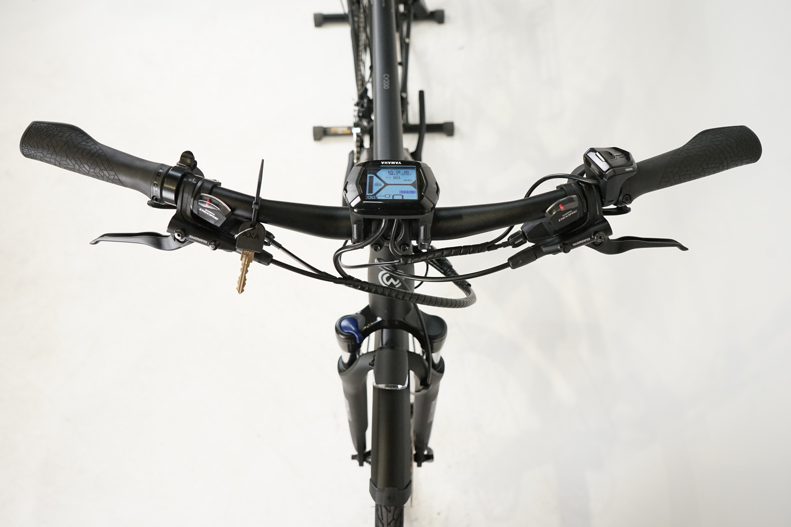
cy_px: 264
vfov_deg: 46.4
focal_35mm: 28
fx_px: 615
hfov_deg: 65.5
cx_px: 396
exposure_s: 1/200
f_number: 5.6
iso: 3200
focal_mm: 28
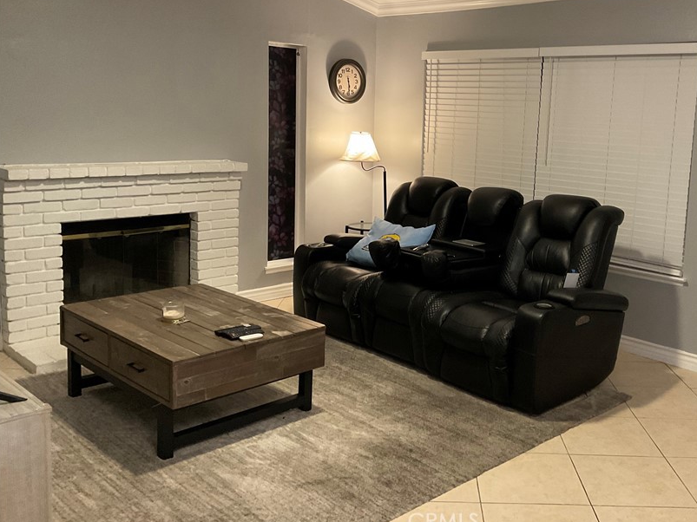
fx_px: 745
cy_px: 200
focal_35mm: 37
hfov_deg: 49.6
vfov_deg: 38.4
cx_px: 442
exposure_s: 1/40
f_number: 1.8
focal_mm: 3
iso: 250
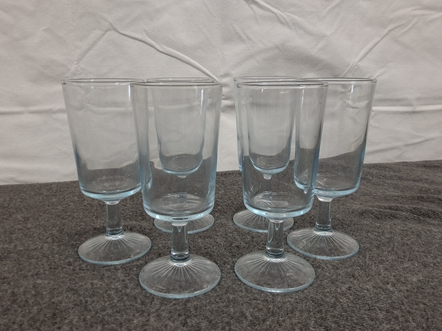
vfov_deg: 54.9
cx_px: 221
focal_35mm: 25
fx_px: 319
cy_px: 166
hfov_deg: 69.4
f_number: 2
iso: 250
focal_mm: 3.08
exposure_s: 1/120
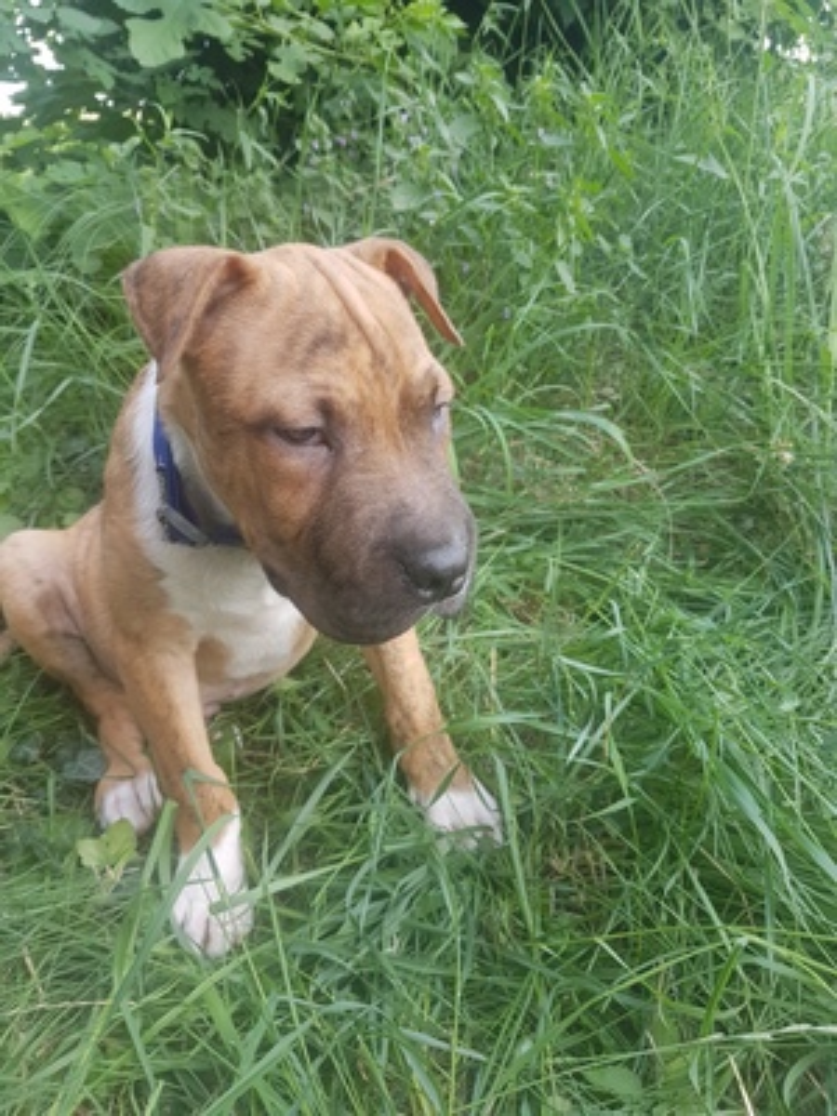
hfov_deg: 53.1
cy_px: 558
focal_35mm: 26
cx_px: 418
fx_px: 838
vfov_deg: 67.3
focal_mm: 4.2
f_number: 1.7
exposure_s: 1/170
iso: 40
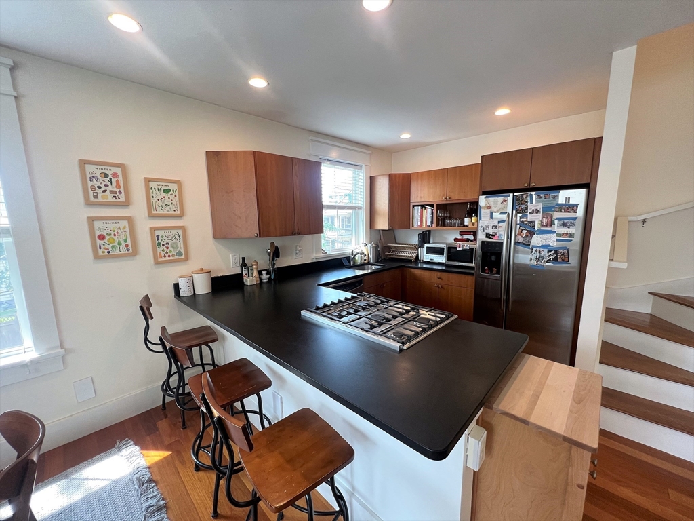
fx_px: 261
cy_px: 260
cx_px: 347
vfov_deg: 89.9
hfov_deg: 106.2
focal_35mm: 13
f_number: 1.8
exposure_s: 1/120
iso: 125
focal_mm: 1.57
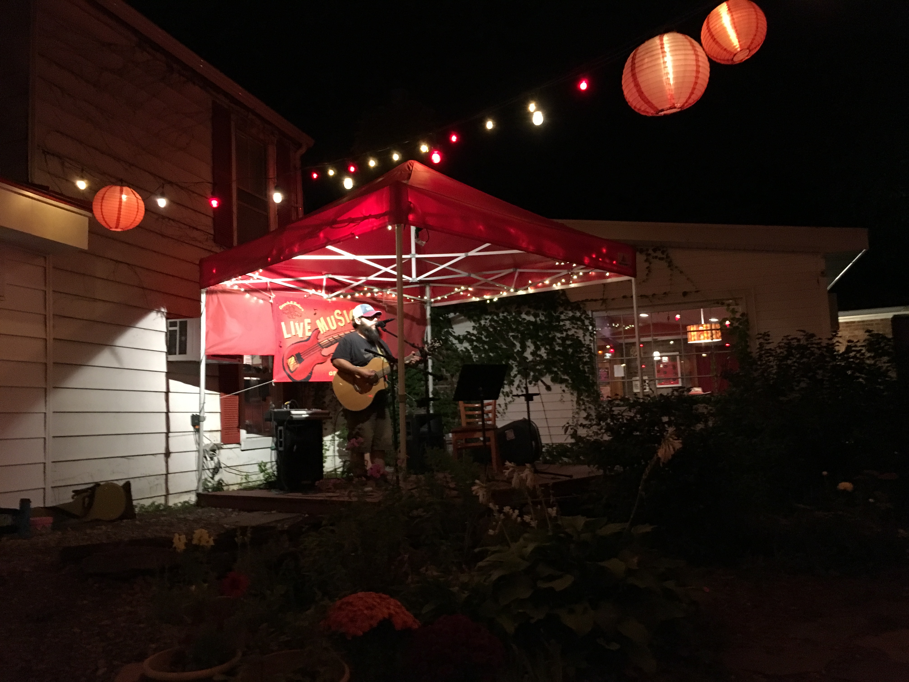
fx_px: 762
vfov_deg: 48.2
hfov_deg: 61.7
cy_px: 341
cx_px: 454
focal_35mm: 29
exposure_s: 1/15
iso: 250
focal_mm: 4.15
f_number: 2.2
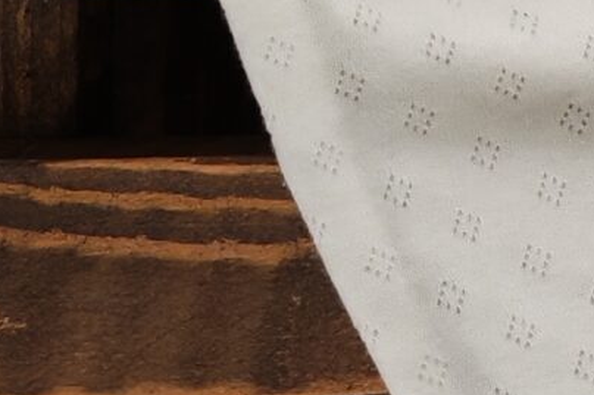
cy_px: -599
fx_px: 2936
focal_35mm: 178
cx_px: 1238
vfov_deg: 7.2
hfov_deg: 10.5
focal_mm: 6.12
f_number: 1.9
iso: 1250
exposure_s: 1/50
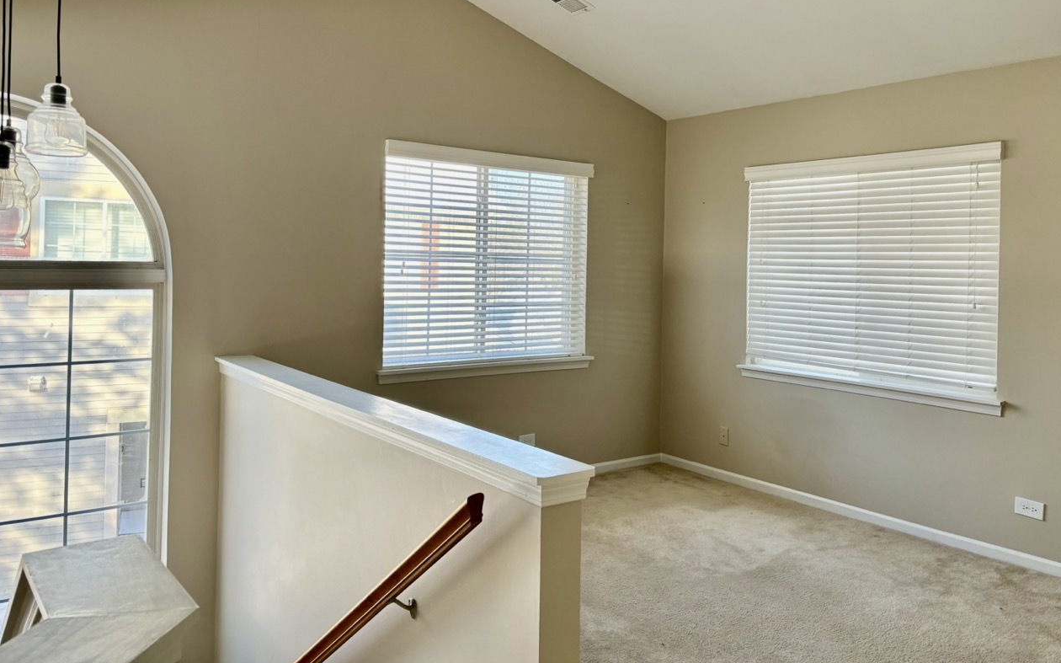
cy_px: 265
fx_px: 809
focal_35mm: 28
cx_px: 524
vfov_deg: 44.3
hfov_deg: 66.5
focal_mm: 5.96
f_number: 1.6
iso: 50
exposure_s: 1/201
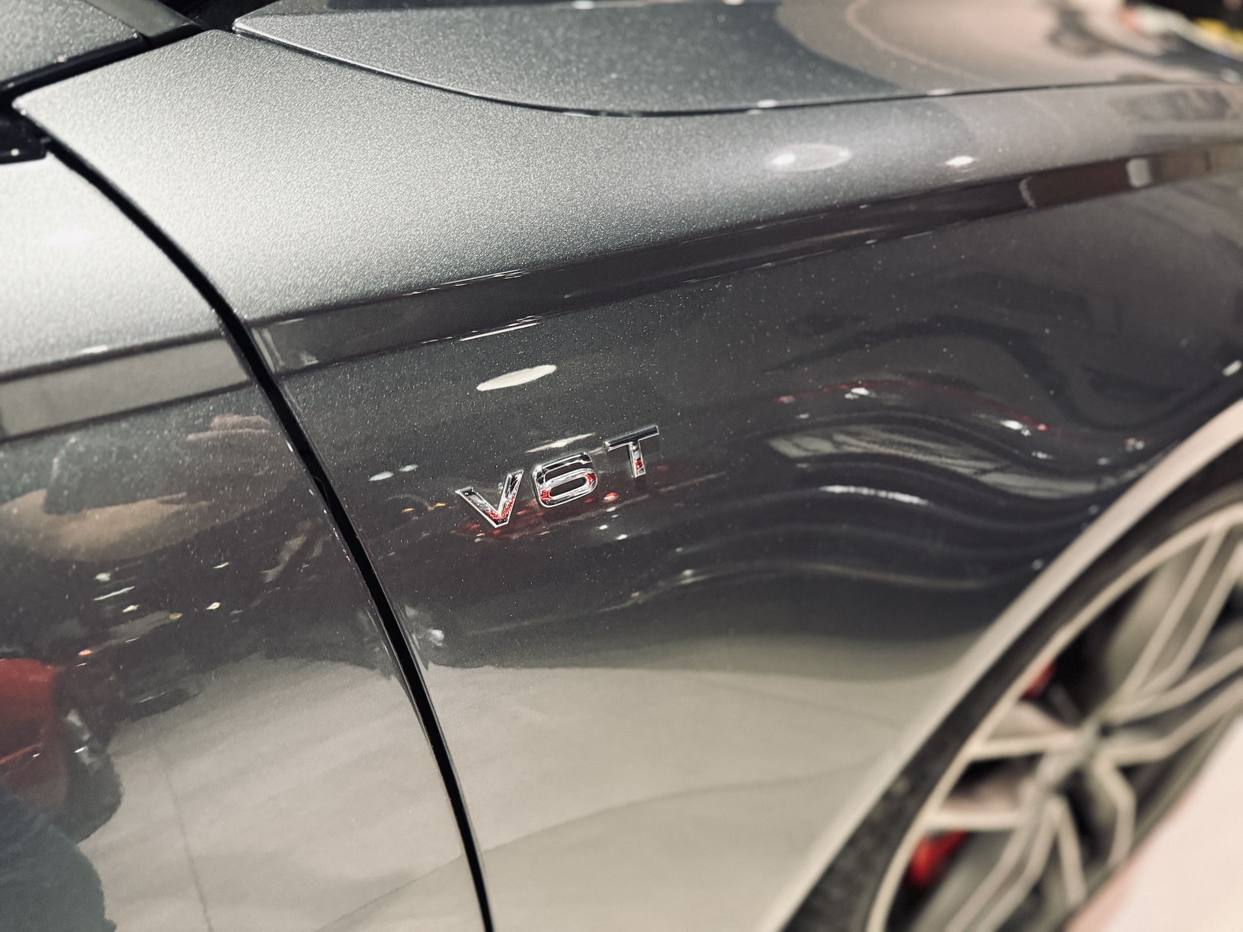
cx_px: 622
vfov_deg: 56.8
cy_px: 466
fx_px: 862
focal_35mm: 24
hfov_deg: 71.6
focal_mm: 6.76
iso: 800
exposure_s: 1/33
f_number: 1.78
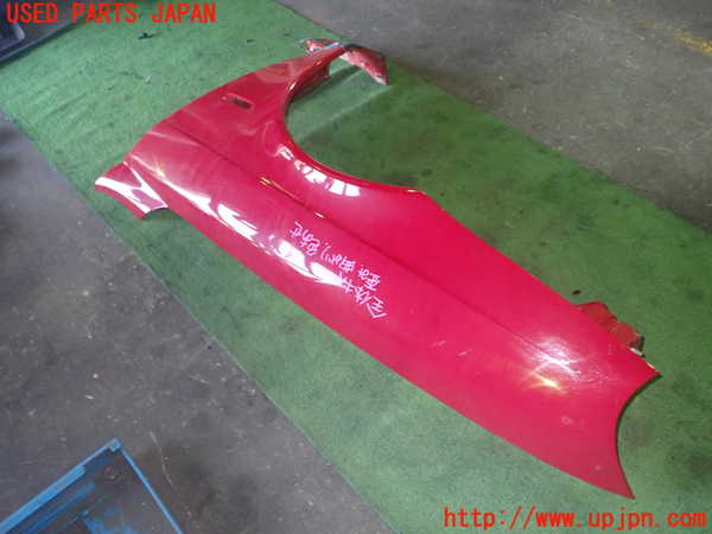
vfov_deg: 46.8
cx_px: 356
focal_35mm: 30
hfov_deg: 60.0
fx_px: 617
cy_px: 267
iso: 400
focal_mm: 5.4
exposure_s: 1/30
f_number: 2.3
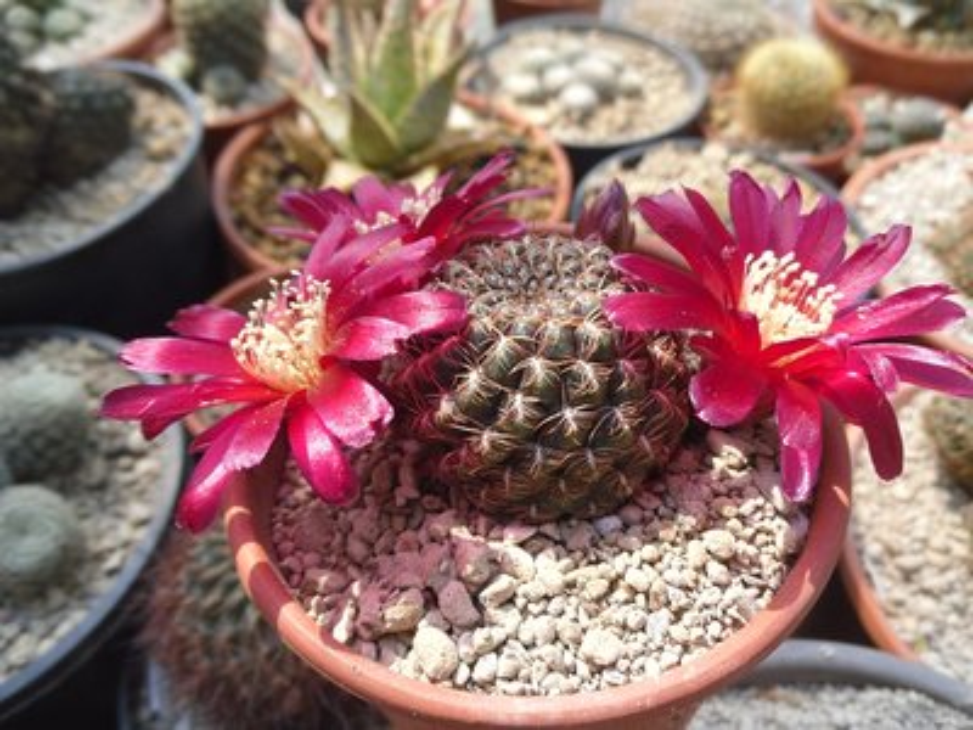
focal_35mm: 28
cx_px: 486
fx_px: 787
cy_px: 365
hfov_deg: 63.4
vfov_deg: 49.7
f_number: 3.4
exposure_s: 1/291
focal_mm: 5.1
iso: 80
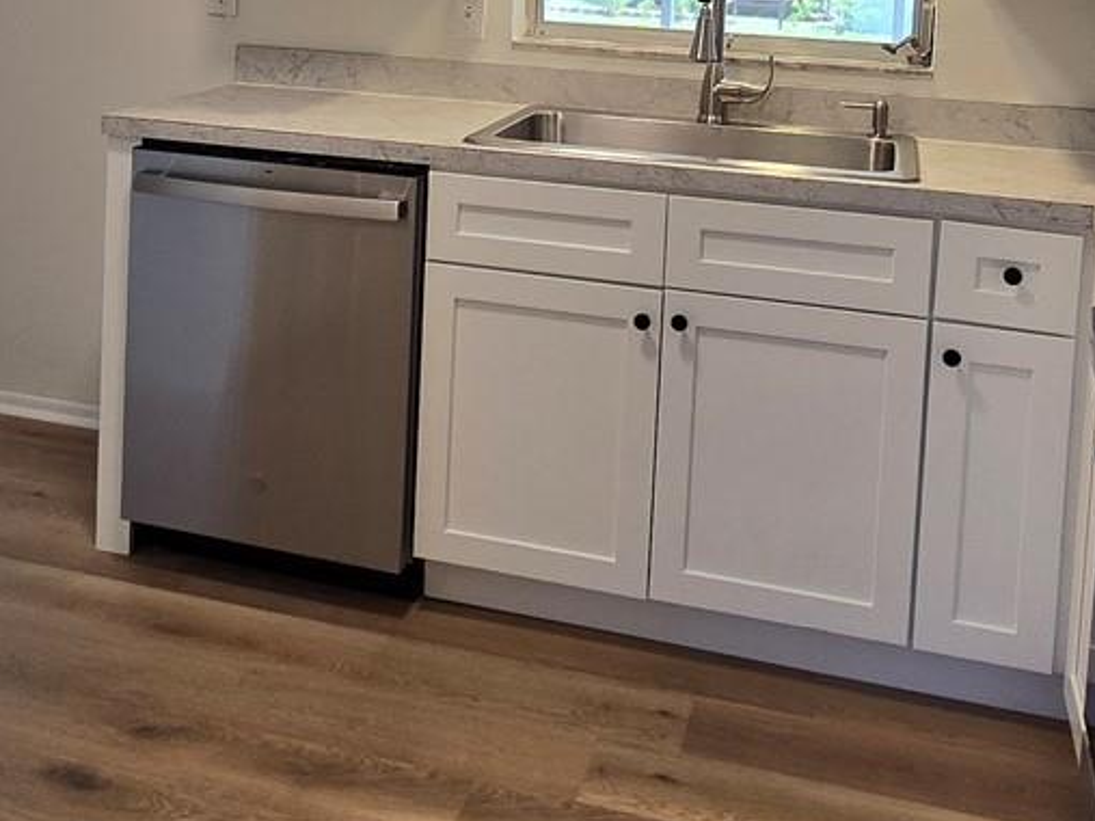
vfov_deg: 32.5
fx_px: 1297
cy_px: 15
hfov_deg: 45.6
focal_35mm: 41
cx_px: 447
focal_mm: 2.2
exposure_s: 1/60
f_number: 2.2
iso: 80
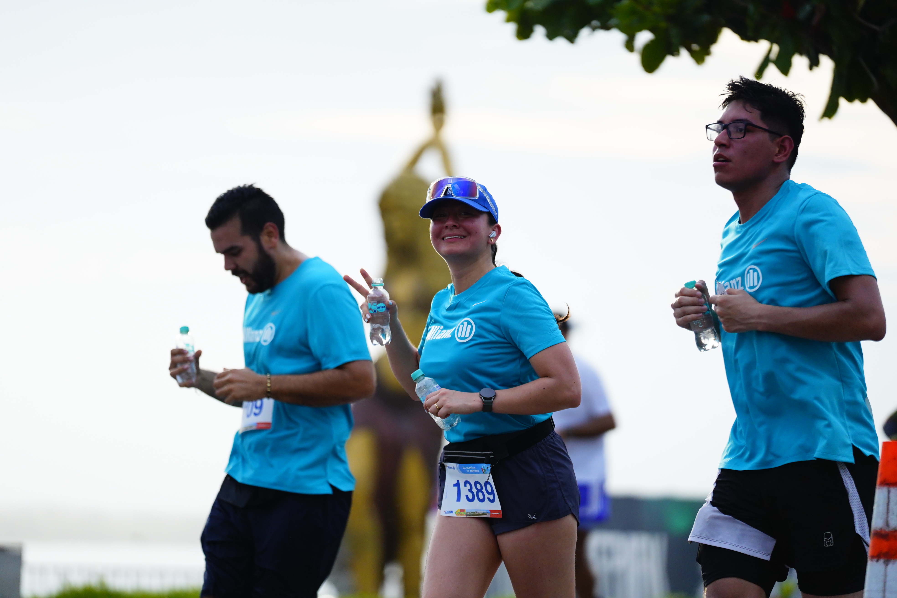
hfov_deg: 10.3
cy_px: 299
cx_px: 448
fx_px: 4983
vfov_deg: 6.9
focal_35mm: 200
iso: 1600
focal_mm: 200
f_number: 2.8
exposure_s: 1/6400
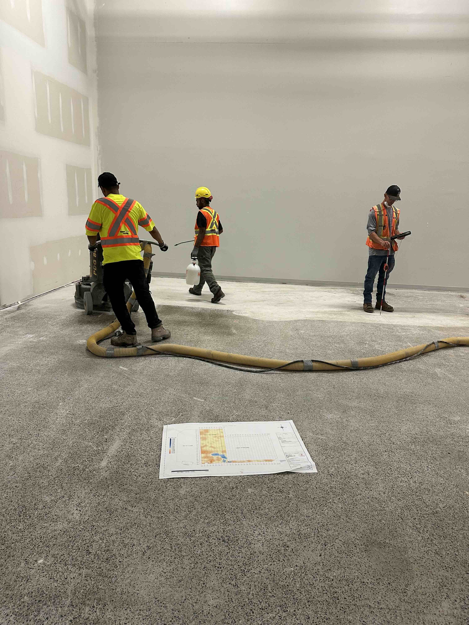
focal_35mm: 24
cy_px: 312
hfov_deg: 56.8
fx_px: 434
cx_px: 234
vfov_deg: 71.6
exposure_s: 1/120
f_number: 1.78
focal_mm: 6.86
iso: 200
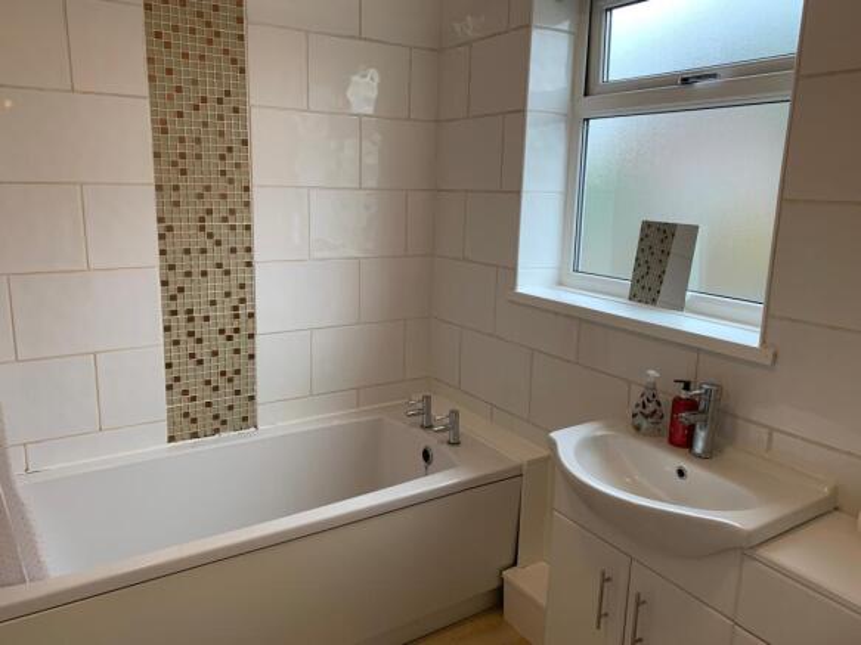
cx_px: 430
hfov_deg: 67.3
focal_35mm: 26
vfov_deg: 53.0
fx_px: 647
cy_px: 322
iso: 64
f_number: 1.8
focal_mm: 4.25
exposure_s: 1/50
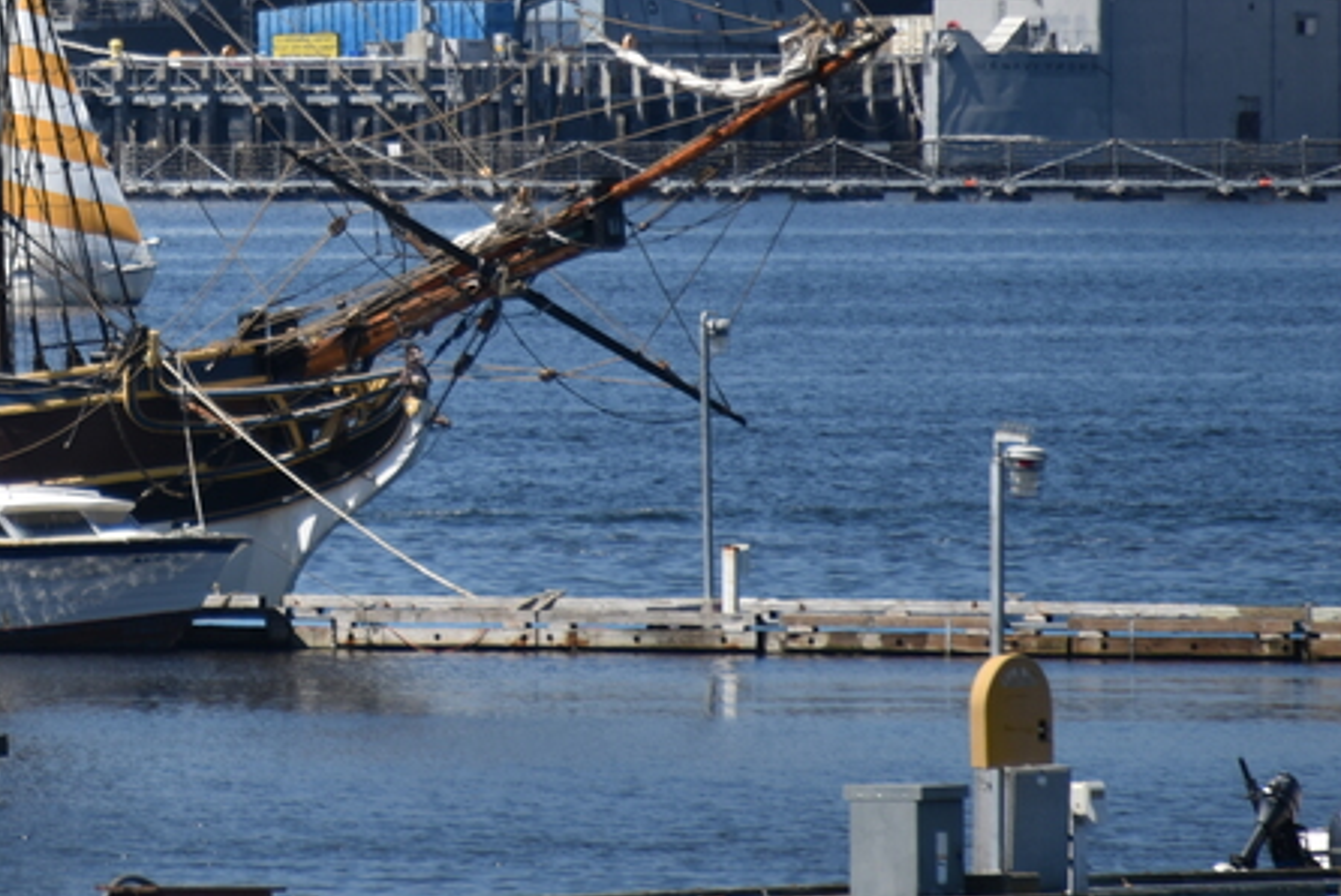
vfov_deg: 1.6
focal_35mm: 861
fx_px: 32092
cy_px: -259
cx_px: -171
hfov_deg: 2.4
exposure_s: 1/640
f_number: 5.6
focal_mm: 300
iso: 110
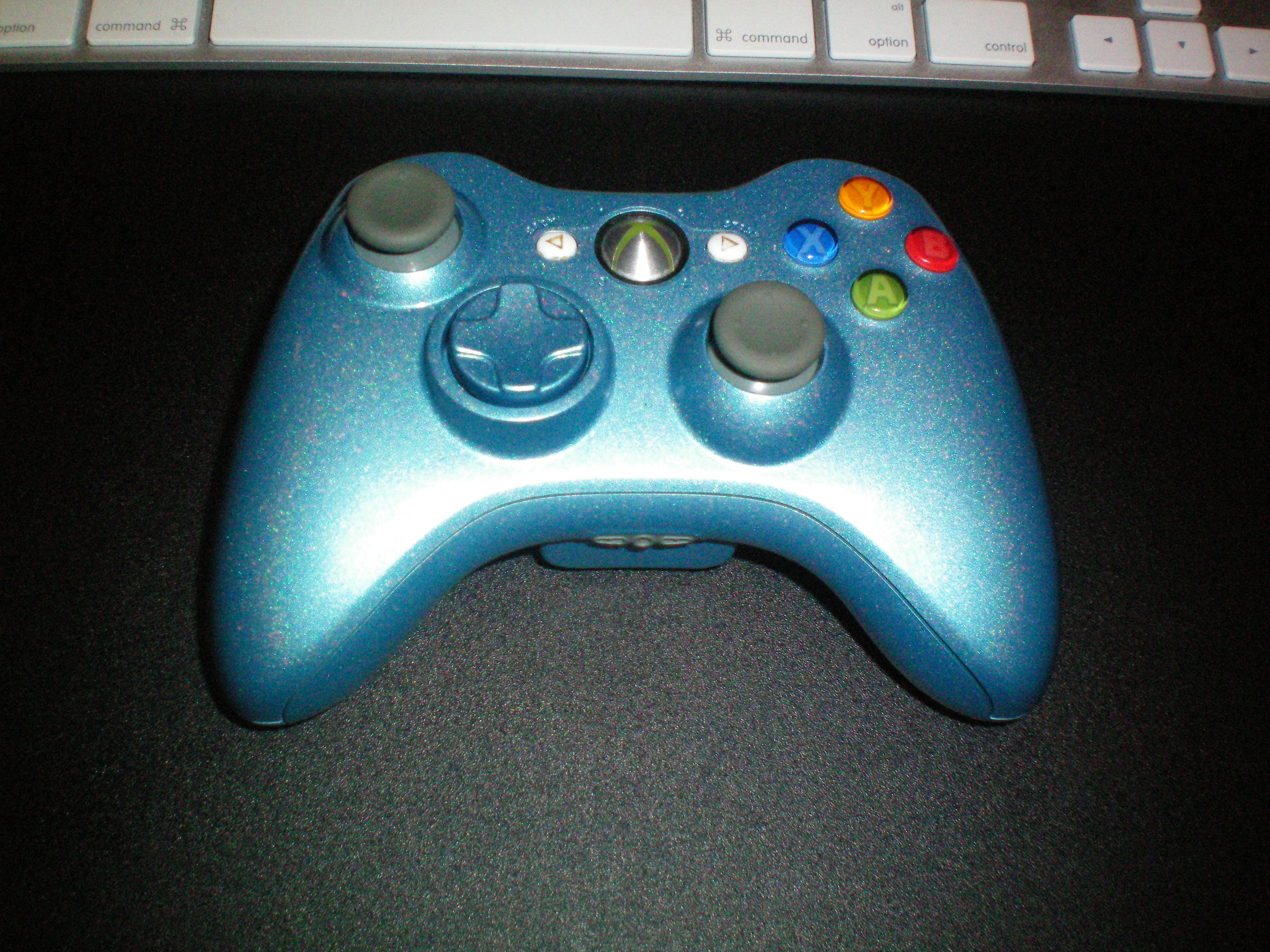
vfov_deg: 37.7
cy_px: 476
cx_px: 635
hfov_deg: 49.0
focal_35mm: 38
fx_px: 1394
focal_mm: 6.3
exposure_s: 1/60
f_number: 4.6
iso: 400
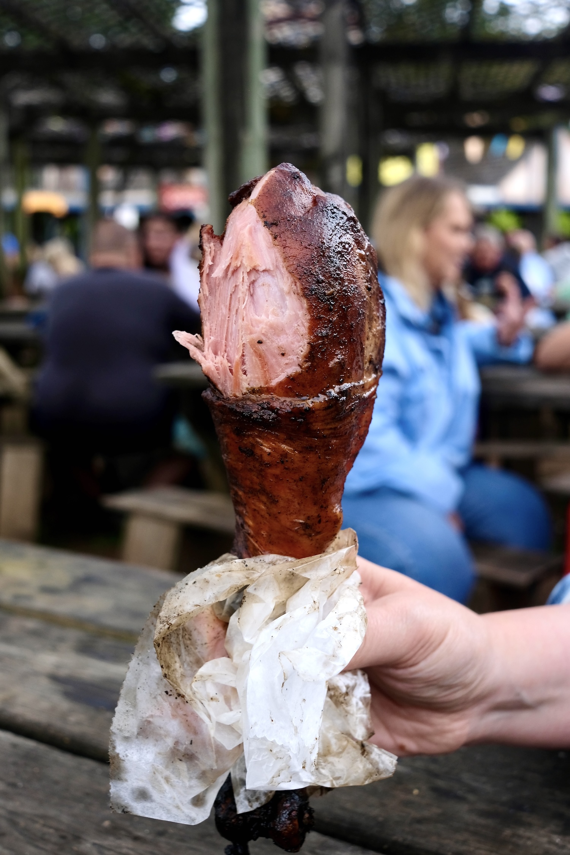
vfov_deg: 47.4
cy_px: 428
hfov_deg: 32.6
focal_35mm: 41
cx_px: 285
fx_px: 974
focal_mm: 27
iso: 400
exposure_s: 1/125
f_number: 5
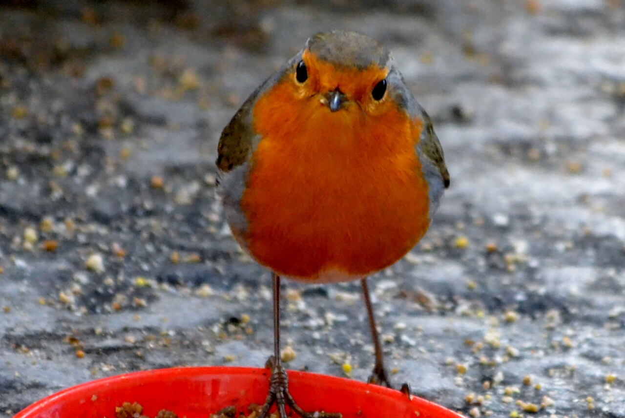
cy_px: 209
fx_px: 4170
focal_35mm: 240
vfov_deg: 5.7
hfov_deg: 8.6
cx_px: 312
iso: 3200
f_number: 5.3
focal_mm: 160
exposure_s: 1/500
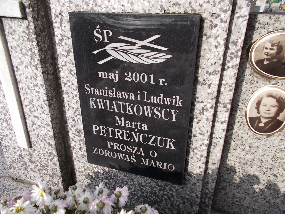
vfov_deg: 53.1
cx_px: 142
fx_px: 214
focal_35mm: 26
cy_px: 107
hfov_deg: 67.3
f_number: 8
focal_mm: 4.6
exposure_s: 1/100
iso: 80
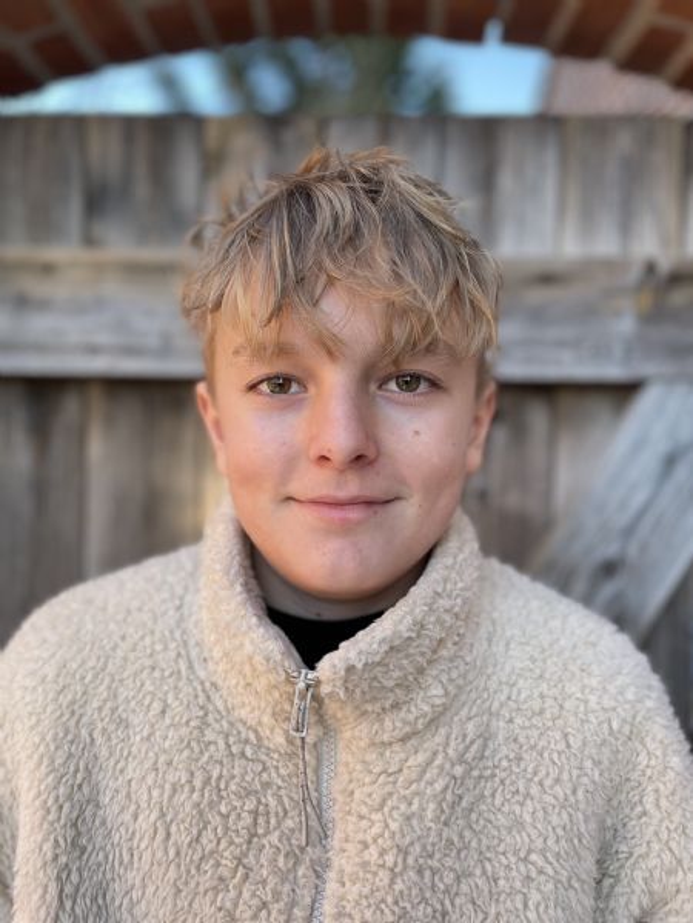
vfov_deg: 67.3
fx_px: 694
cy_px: 462
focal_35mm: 26
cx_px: 346
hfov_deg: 53.1
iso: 32
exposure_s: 1/129
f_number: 1.6
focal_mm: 4.2
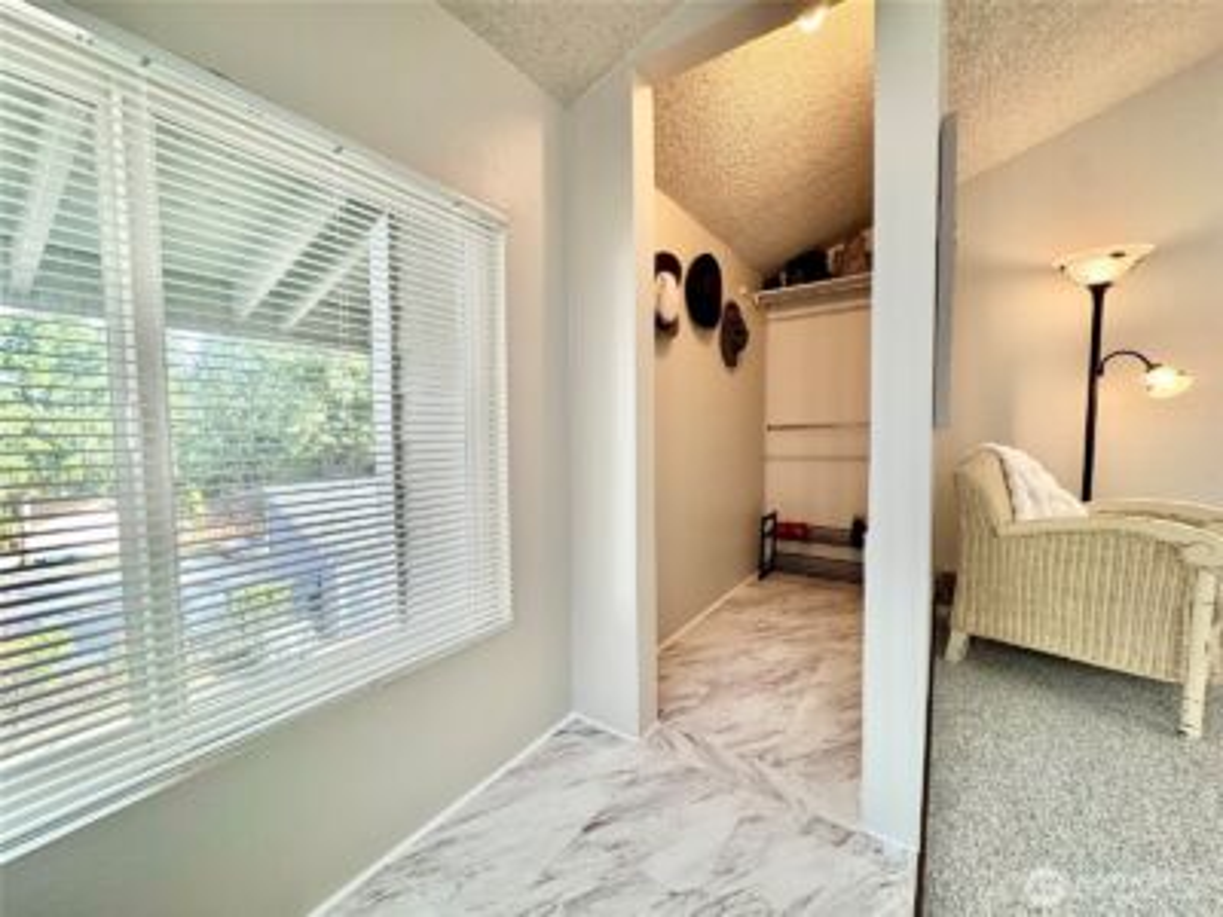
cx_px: 612
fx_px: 495
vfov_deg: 85.7
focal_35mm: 14
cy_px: 458
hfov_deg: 102.1
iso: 250
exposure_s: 1/120
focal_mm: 2.22
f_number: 2.2
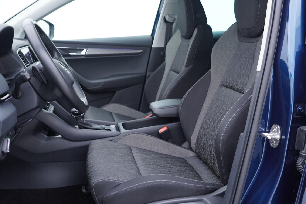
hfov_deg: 53.1
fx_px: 306
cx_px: 153
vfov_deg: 36.9
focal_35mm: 36
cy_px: 102
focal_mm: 24
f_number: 2.8
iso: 250
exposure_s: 1/40
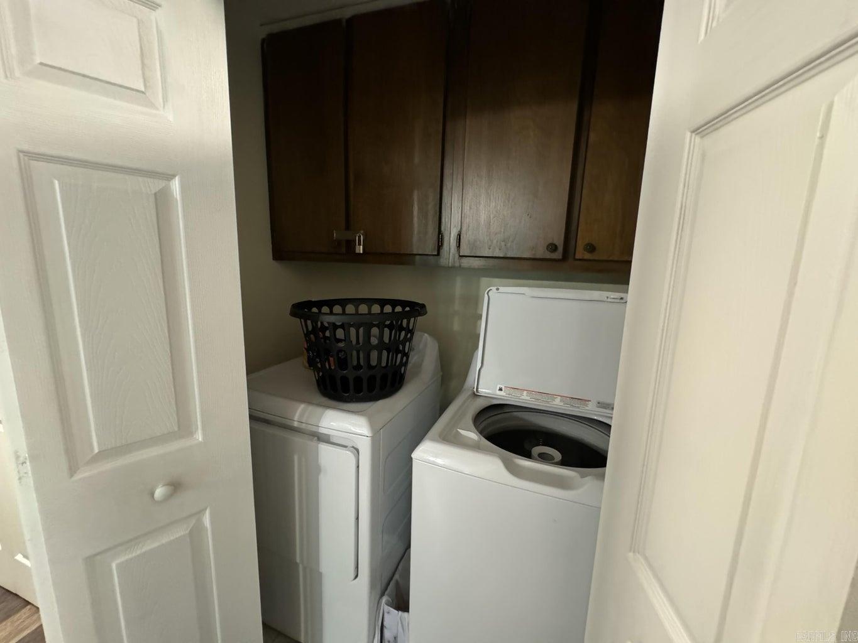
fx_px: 347
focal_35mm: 14
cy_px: 322
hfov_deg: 102.1
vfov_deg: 85.7
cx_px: 429
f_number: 2.2
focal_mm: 2.22
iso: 1250
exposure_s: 1/40
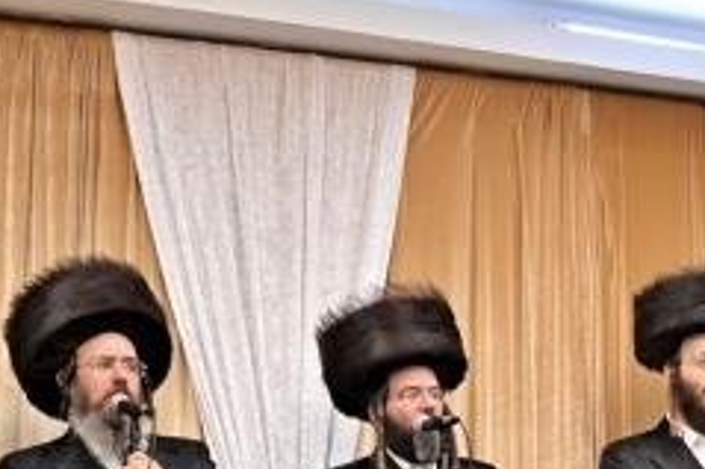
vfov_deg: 13.1
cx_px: 599
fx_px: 2016
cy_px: 453
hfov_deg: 19.6
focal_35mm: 103
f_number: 4
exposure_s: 1/160
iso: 500
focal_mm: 24
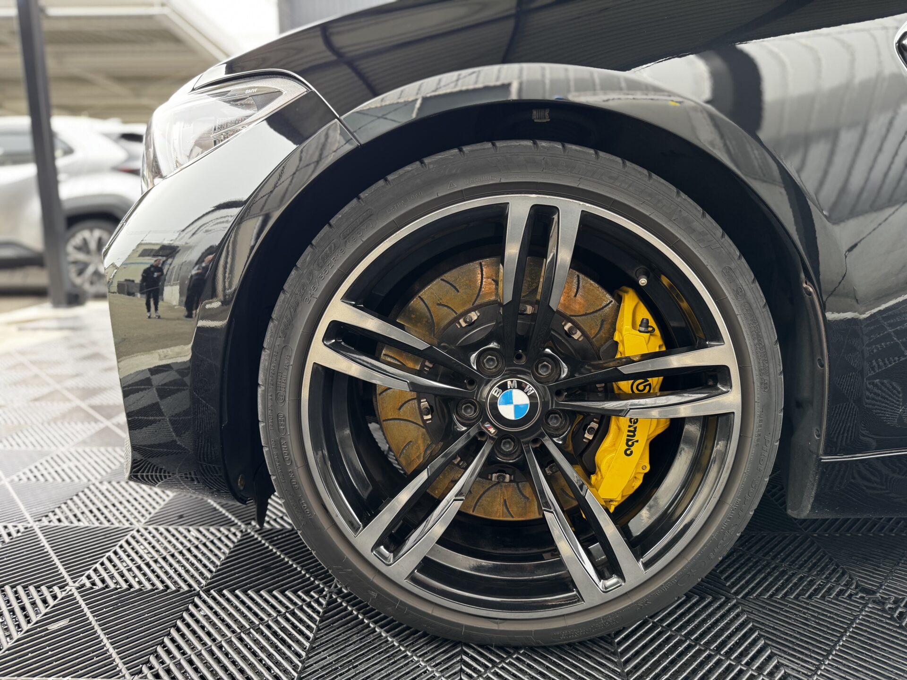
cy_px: 340
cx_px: 454
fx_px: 629
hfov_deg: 71.6
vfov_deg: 56.8
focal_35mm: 24
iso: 100
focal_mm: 6.76
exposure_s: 1/124
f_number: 1.78
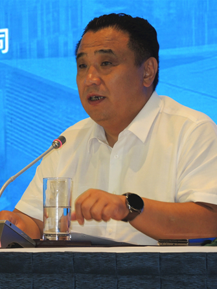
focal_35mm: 157
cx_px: 73
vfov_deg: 12.6
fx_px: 1313
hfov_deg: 9.4
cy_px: 145
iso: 320
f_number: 3.5
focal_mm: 25
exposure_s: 1/80
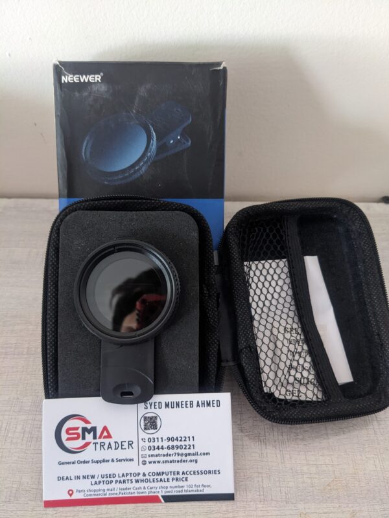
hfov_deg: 51.4
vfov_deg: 65.3
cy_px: 259
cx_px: 194
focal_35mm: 27
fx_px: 405
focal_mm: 4.38
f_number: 1.73
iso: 165
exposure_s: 1/25
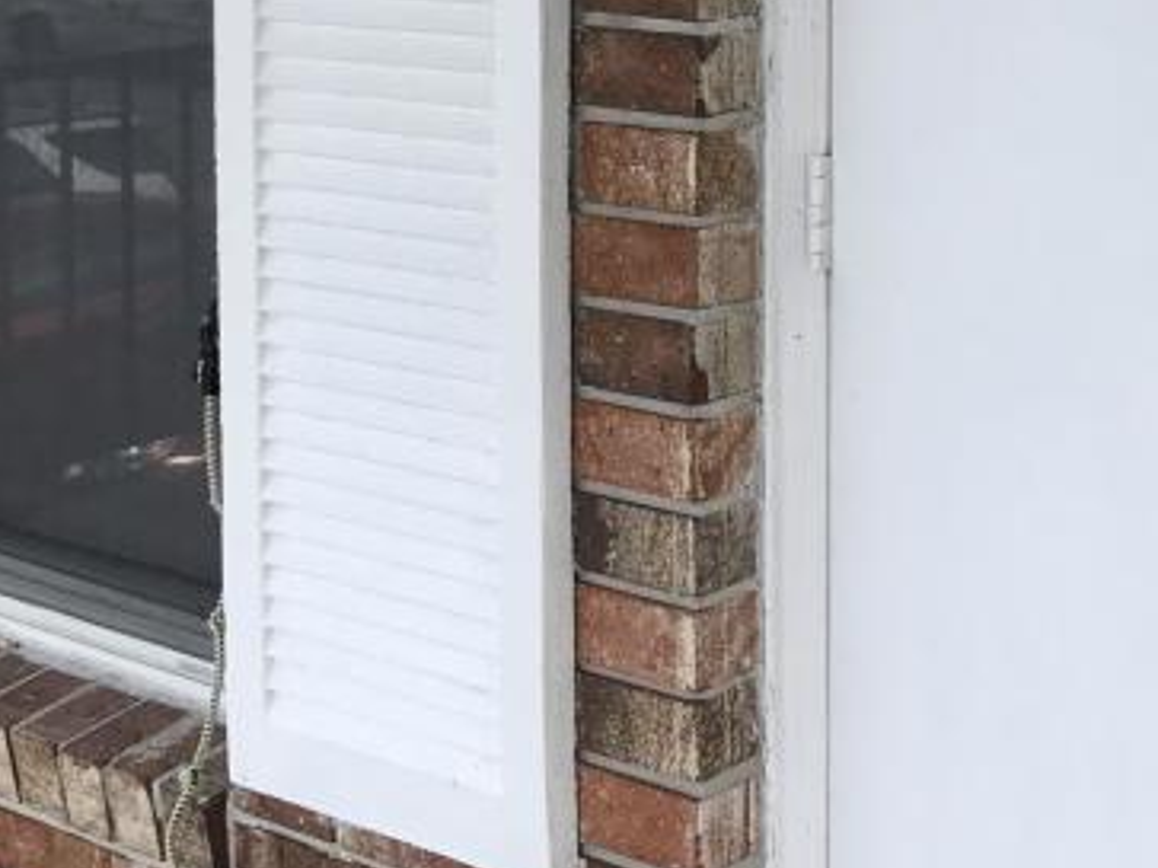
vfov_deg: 18.3
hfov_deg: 24.5
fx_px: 2642
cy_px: 77
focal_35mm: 79
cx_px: 810
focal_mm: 3.99
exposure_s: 1/535
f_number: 1.8
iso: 20
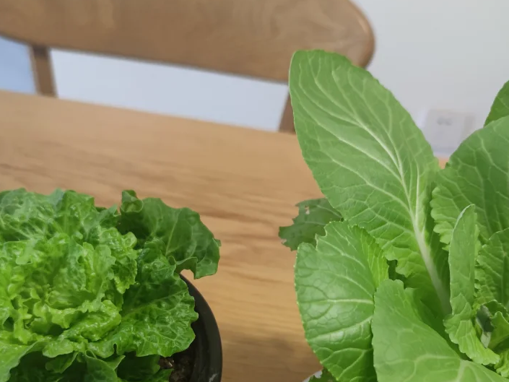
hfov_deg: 38.9
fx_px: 721
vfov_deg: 29.0
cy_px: 305
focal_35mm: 49
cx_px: 269
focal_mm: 6.72
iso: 348
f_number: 1.69
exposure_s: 1/50
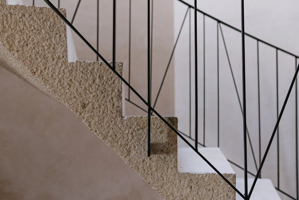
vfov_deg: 36.0
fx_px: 307
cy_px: 100
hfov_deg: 51.9
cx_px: 149
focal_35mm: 37
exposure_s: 1/250
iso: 200
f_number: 3.2
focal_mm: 35
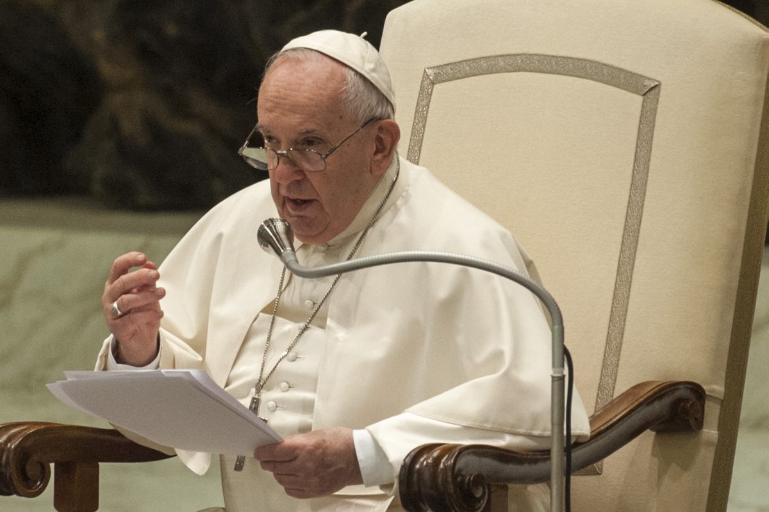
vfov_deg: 2.7
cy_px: 256
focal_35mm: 500
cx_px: 384
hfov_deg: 4.1
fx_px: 10672
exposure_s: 1/200
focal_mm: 500
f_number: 5.6
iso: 2000
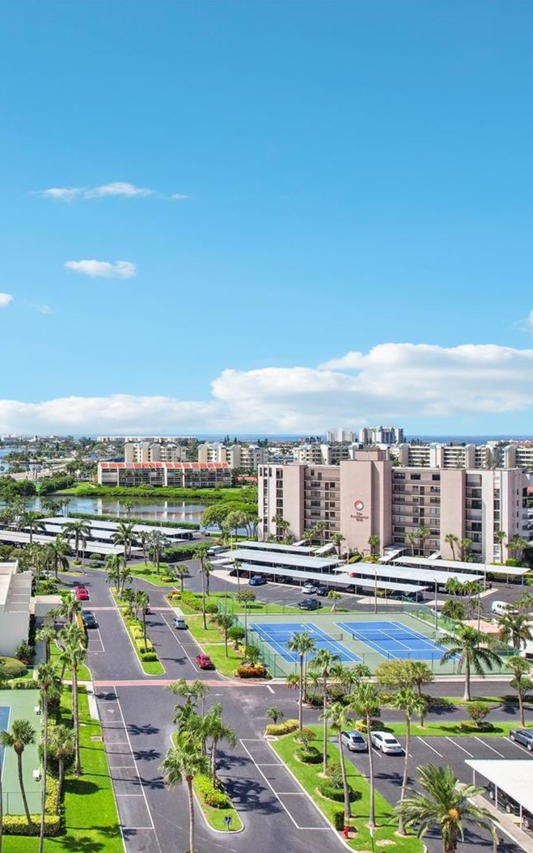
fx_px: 791
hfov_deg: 34.5
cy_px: 429
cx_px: 21
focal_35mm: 34
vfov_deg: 56.7
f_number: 2.8
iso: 400
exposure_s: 1/6400
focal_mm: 8.4
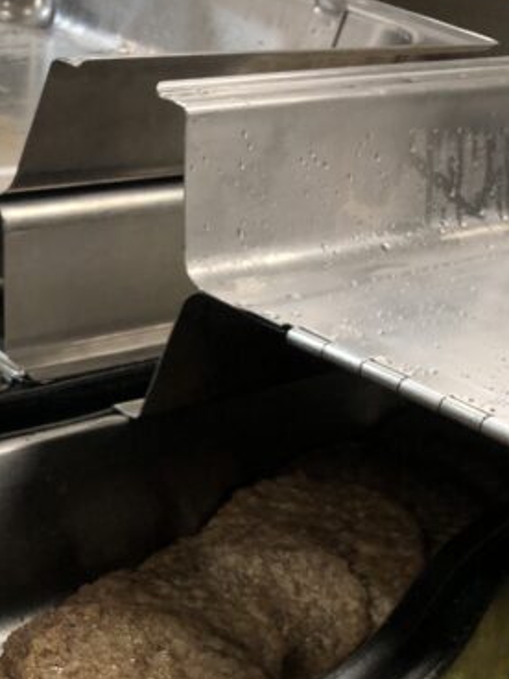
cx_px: 55
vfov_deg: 23.9
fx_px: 1529
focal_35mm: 78
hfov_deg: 18.6
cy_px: 688
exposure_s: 1/40
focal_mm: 3.99
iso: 25
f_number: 1.8
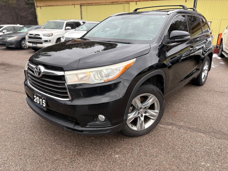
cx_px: 114
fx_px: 171
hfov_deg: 67.3
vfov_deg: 53.1
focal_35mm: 26
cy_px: 86
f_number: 1.6
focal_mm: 5.96
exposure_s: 1/539
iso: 50
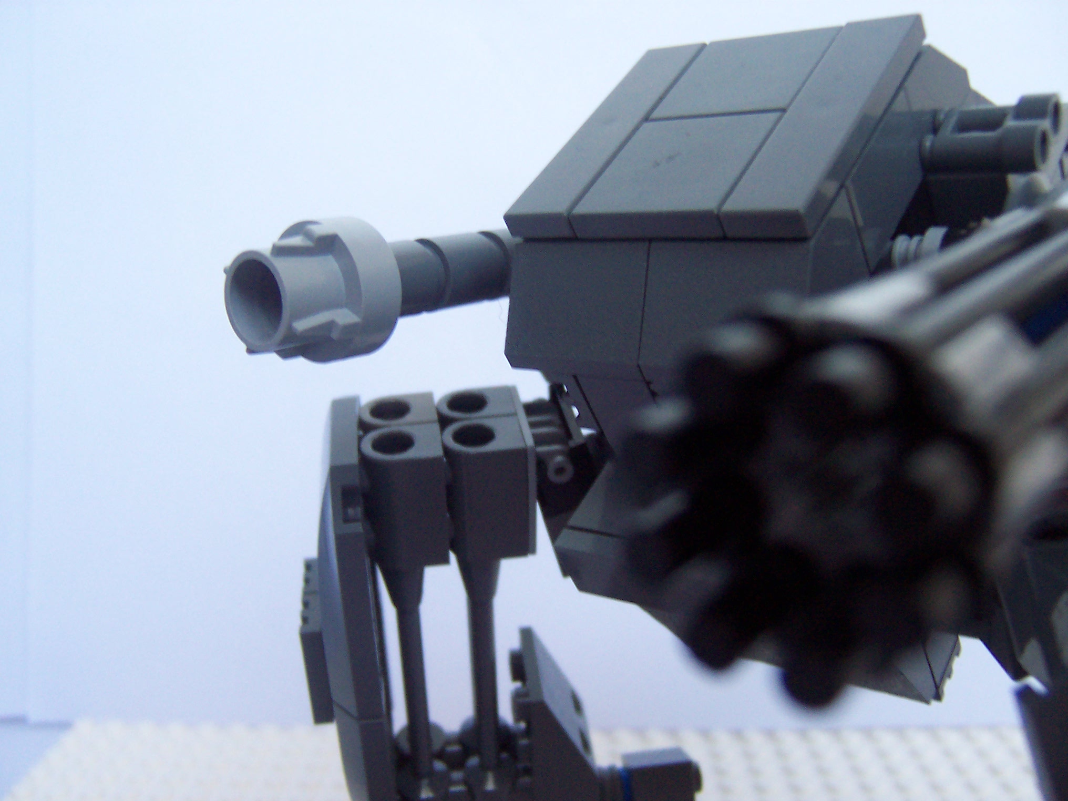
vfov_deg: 39.7
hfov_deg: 51.4
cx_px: 534
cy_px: 400
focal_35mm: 36
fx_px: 1111
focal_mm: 5.6
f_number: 2.8
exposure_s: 1/20
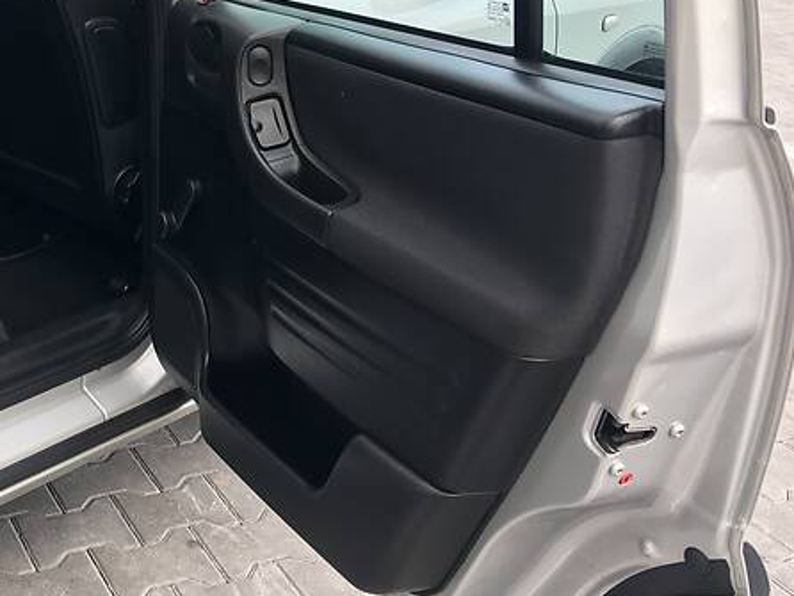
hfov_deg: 35.1
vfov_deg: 28.0
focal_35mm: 52
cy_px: 222
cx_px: 114
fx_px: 1193
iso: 25
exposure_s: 1/123
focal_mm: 4.2
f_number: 2.2
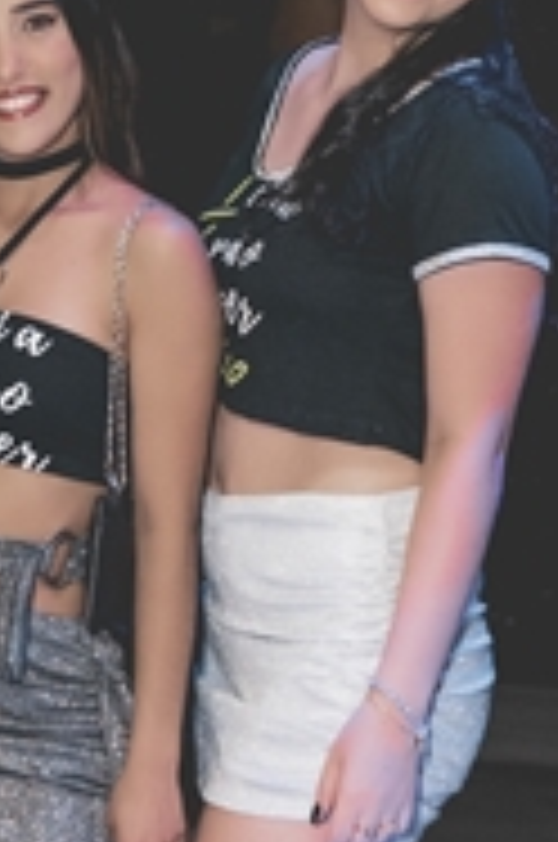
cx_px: 68
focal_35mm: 143
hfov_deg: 9.5
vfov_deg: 14.2
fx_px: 3337
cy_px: 790
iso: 800
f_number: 2.8
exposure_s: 1/200
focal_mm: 24
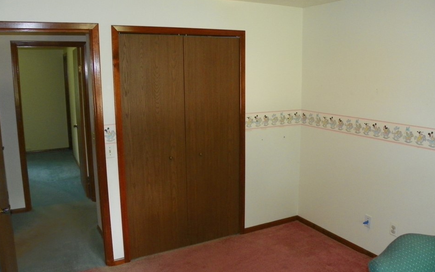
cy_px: 130
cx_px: 220
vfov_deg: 41.8
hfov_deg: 62.9
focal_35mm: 30
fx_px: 356
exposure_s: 1/30
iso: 200
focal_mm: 4.6
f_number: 2.8
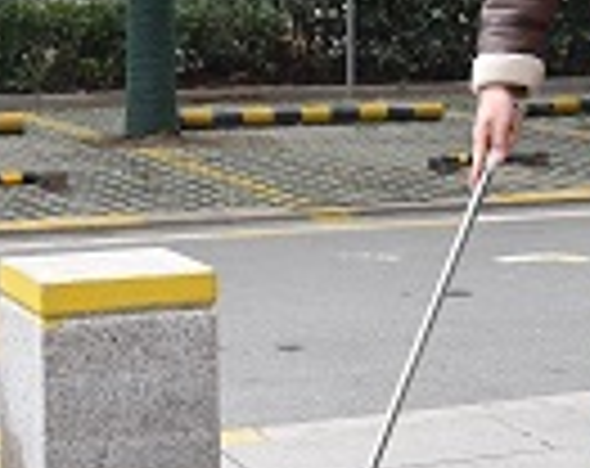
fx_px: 2002
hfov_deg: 16.7
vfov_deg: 13.2
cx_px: 410
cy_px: 61
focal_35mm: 115
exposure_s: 1/160
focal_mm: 32
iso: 1250
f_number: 6.3
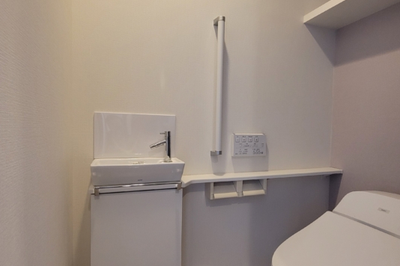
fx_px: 211
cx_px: 197
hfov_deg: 86.9
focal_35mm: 19
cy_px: 137
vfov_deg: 64.5
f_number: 2.2
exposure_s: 1/60
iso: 320
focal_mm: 2.2
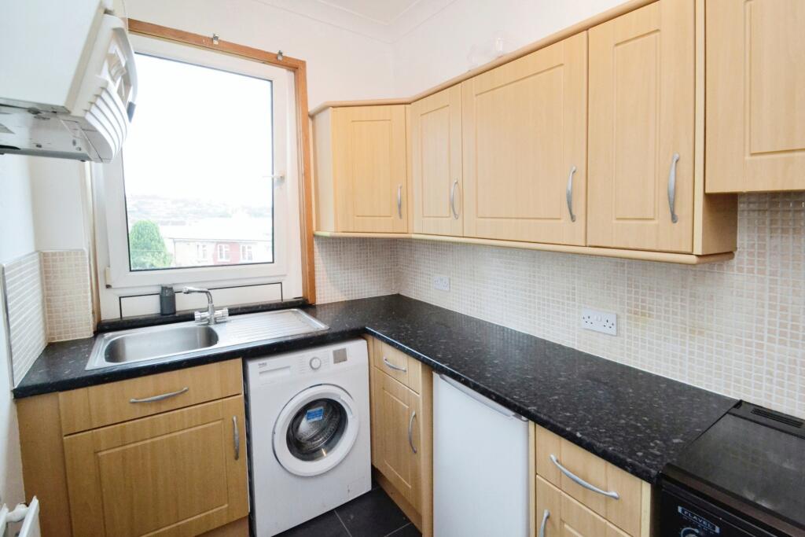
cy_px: 268
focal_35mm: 15
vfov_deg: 77.3
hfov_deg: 100.4
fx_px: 335
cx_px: 402
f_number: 9
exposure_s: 1/40
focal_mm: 10
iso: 2500
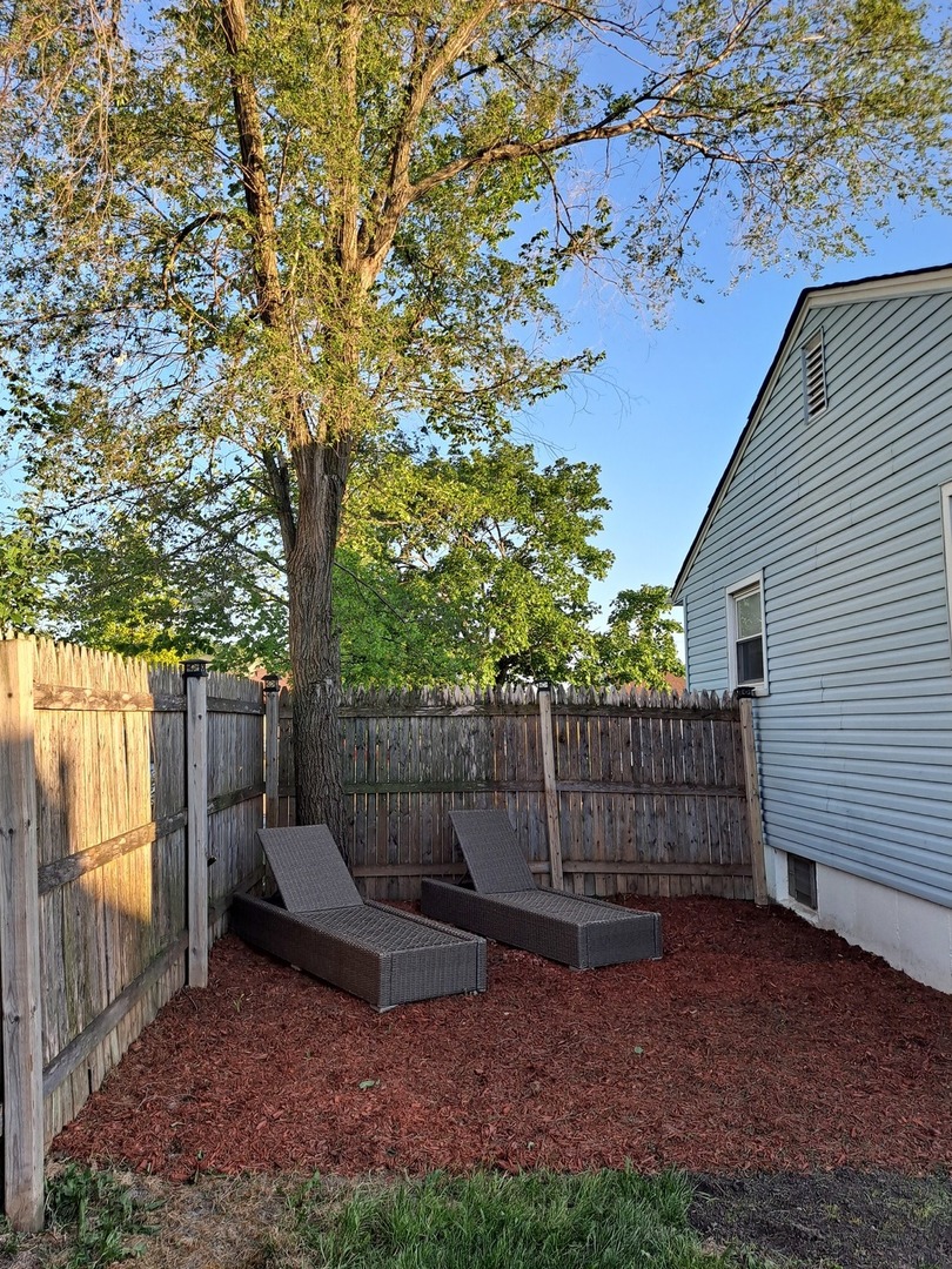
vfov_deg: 69.4
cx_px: 476
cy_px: 634
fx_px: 917
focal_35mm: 25
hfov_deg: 54.9
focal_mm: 4.6
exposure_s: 1/262
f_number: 2
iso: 32
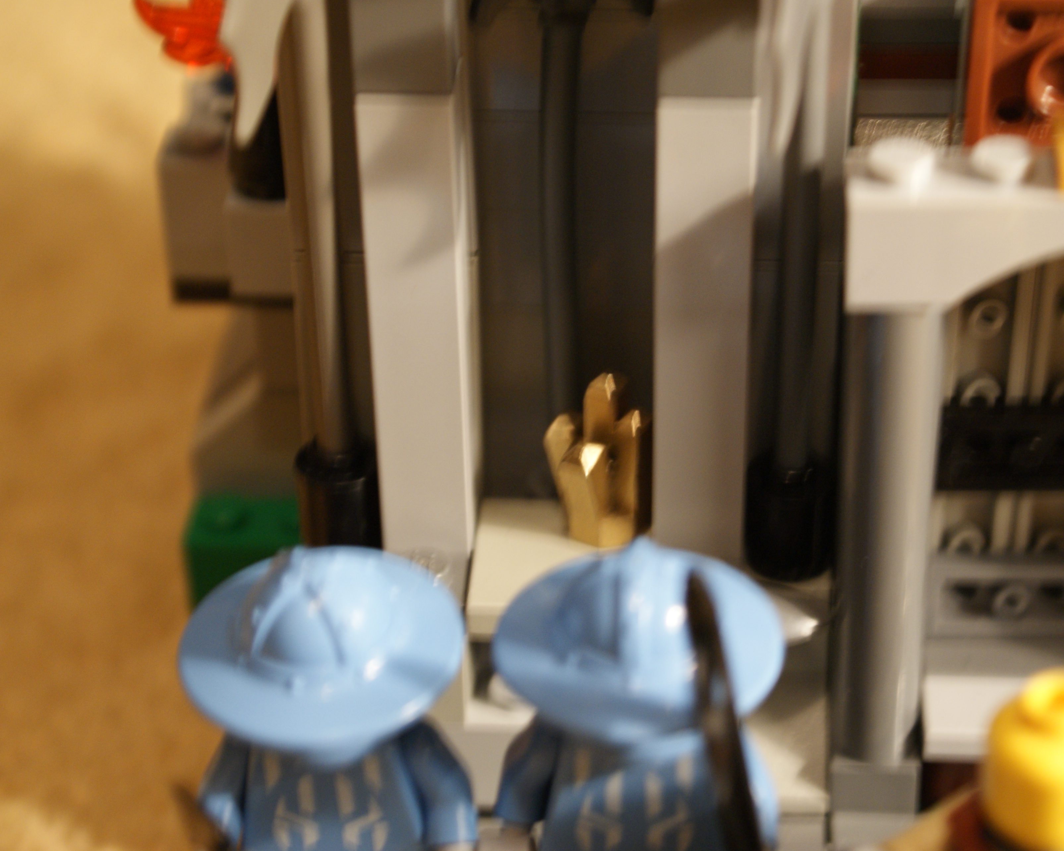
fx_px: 2677
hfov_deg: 22.5
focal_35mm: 85
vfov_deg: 18.1
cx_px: 583
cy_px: 423
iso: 400
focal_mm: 50
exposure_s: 1/3
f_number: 5.6
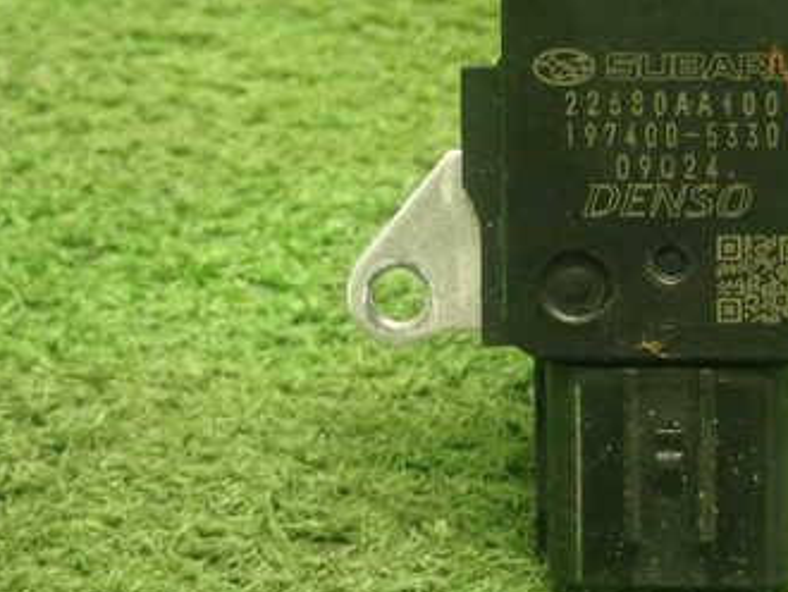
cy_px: 229
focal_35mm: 140
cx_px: 652
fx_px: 3189
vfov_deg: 10.6
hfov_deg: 14.0
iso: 800
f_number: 4.1
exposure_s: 1/25
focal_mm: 13.65
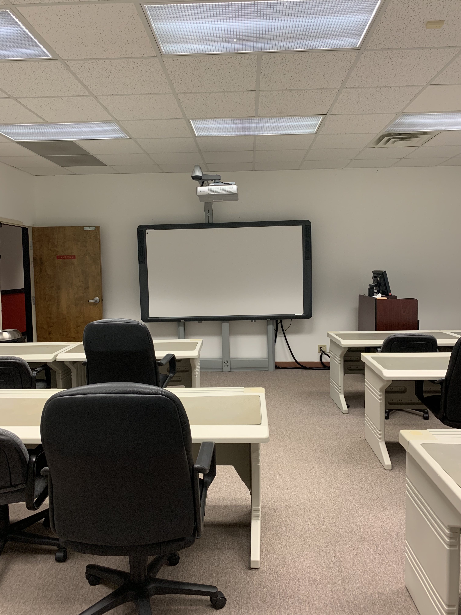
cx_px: 230
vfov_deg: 67.3
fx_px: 462
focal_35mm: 26
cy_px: 308
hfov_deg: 53.1
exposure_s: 1/60
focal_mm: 4.25
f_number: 1.8
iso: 125
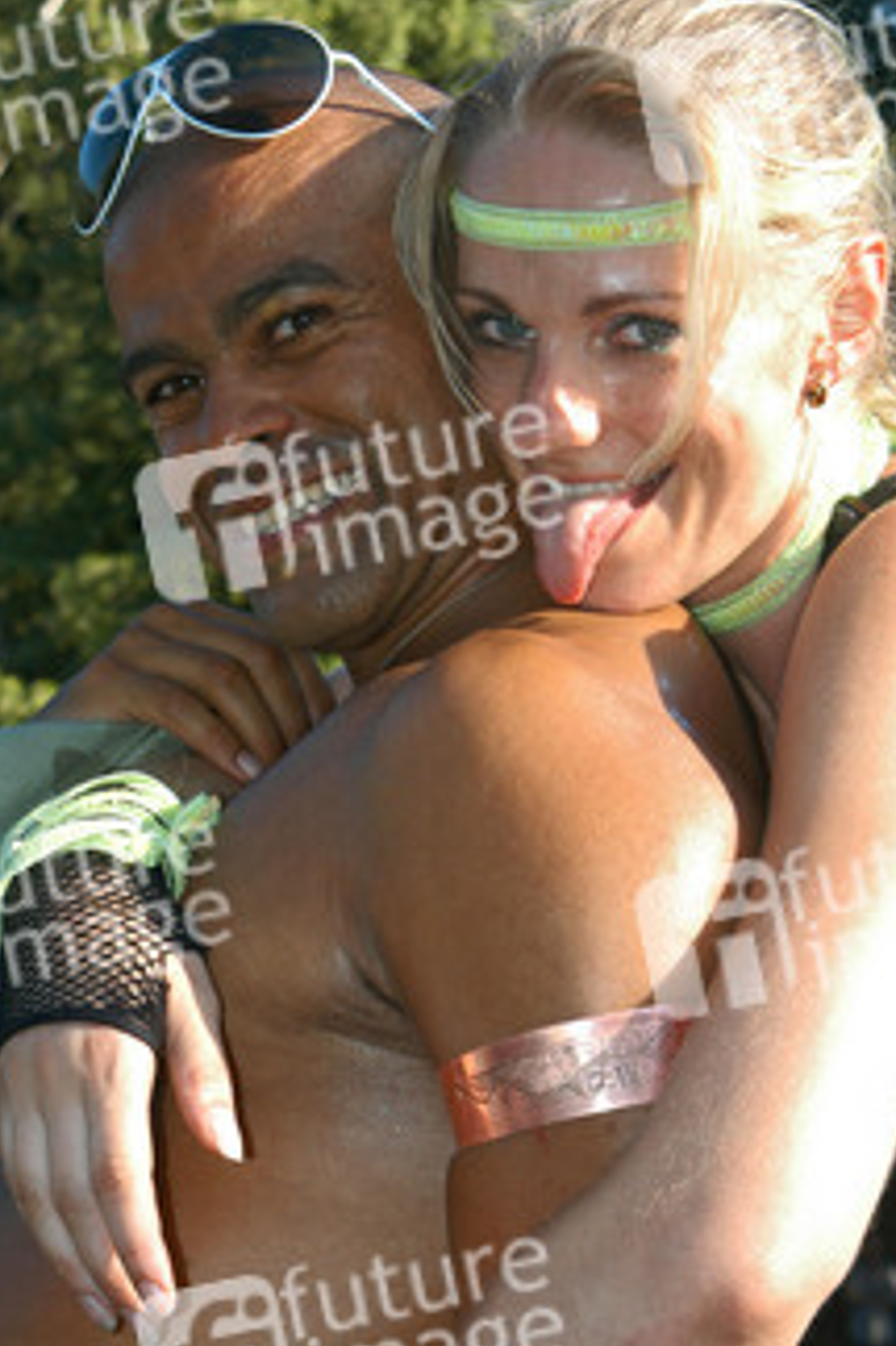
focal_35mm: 84
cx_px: 471
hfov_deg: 16.3
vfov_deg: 24.3
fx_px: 3125
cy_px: 713
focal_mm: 45
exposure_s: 1/160
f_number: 8
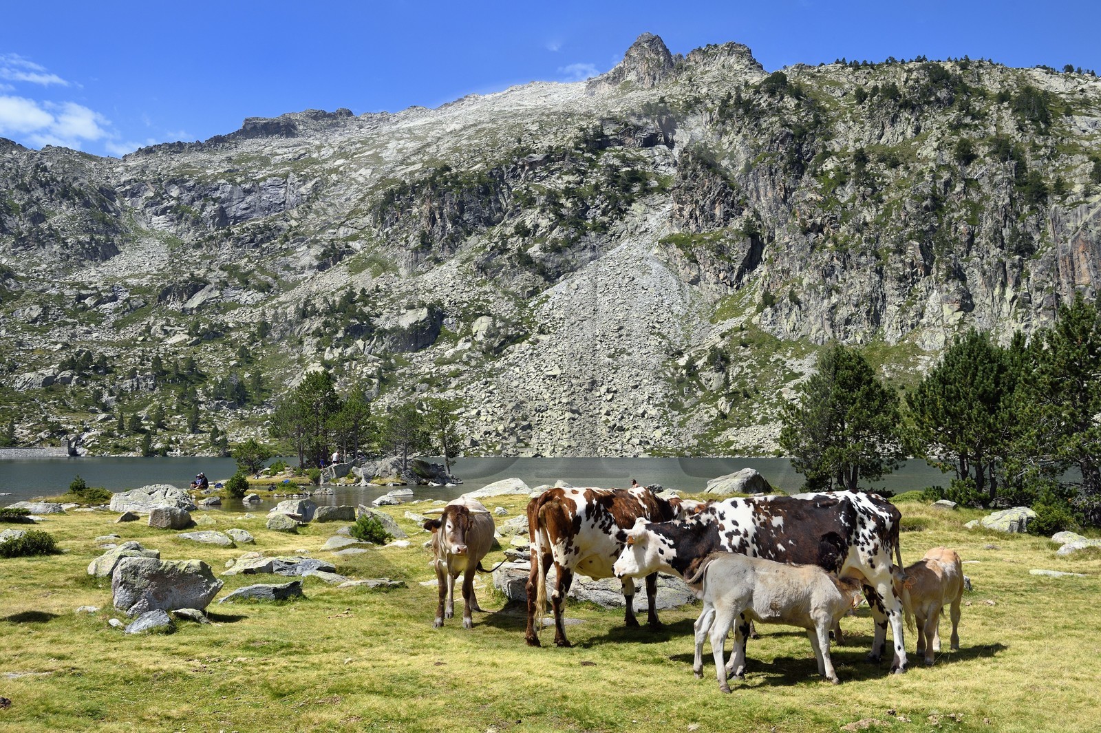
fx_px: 978
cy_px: 366
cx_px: 550
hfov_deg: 58.7
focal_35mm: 32
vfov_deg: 41.1
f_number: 11
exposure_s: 1/200
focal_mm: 32
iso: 200
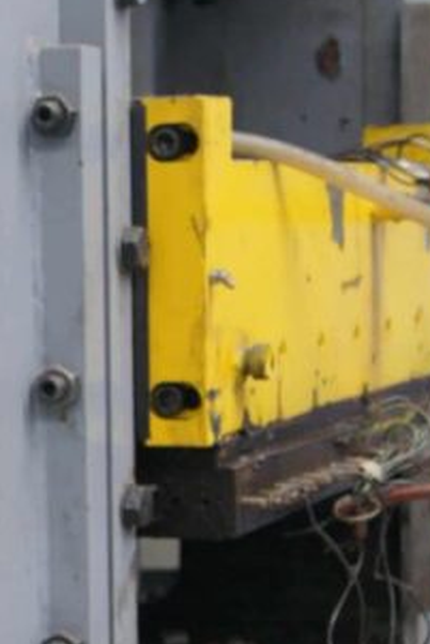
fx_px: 1324
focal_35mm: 74
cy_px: 350
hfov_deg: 18.3
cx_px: 83
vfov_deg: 27.3
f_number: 4
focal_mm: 22
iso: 640
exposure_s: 1/40
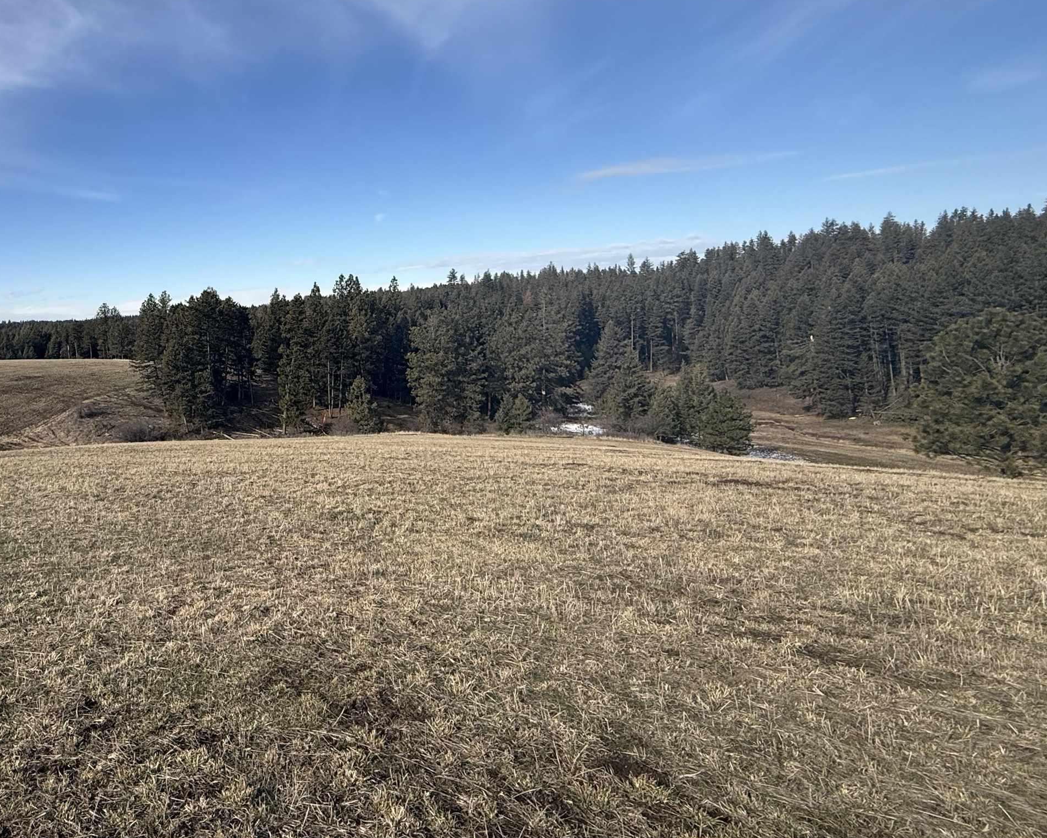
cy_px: 327
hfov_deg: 68.9
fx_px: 682
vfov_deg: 62.5
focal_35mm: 22
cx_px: 233
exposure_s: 1/1961
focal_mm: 2.22
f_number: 2.2
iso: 50
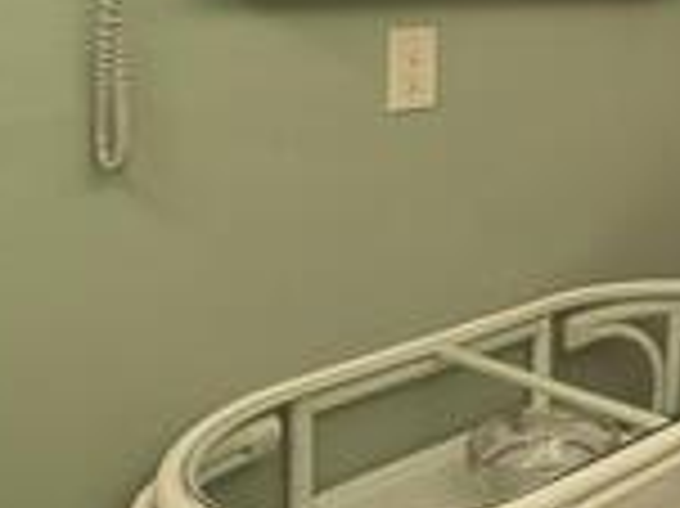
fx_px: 1197
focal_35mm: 61
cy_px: 45
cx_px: 842
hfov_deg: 27.4
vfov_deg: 23.3
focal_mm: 6.3
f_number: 1.7
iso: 160
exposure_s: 1/120
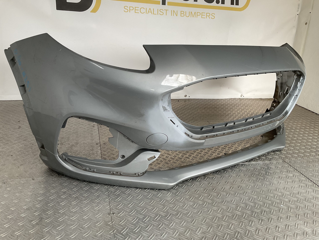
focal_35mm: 29
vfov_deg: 48.2
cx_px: 160
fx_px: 267
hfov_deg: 61.7
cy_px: 120
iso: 40
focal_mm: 3
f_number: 1.8
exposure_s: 1/120
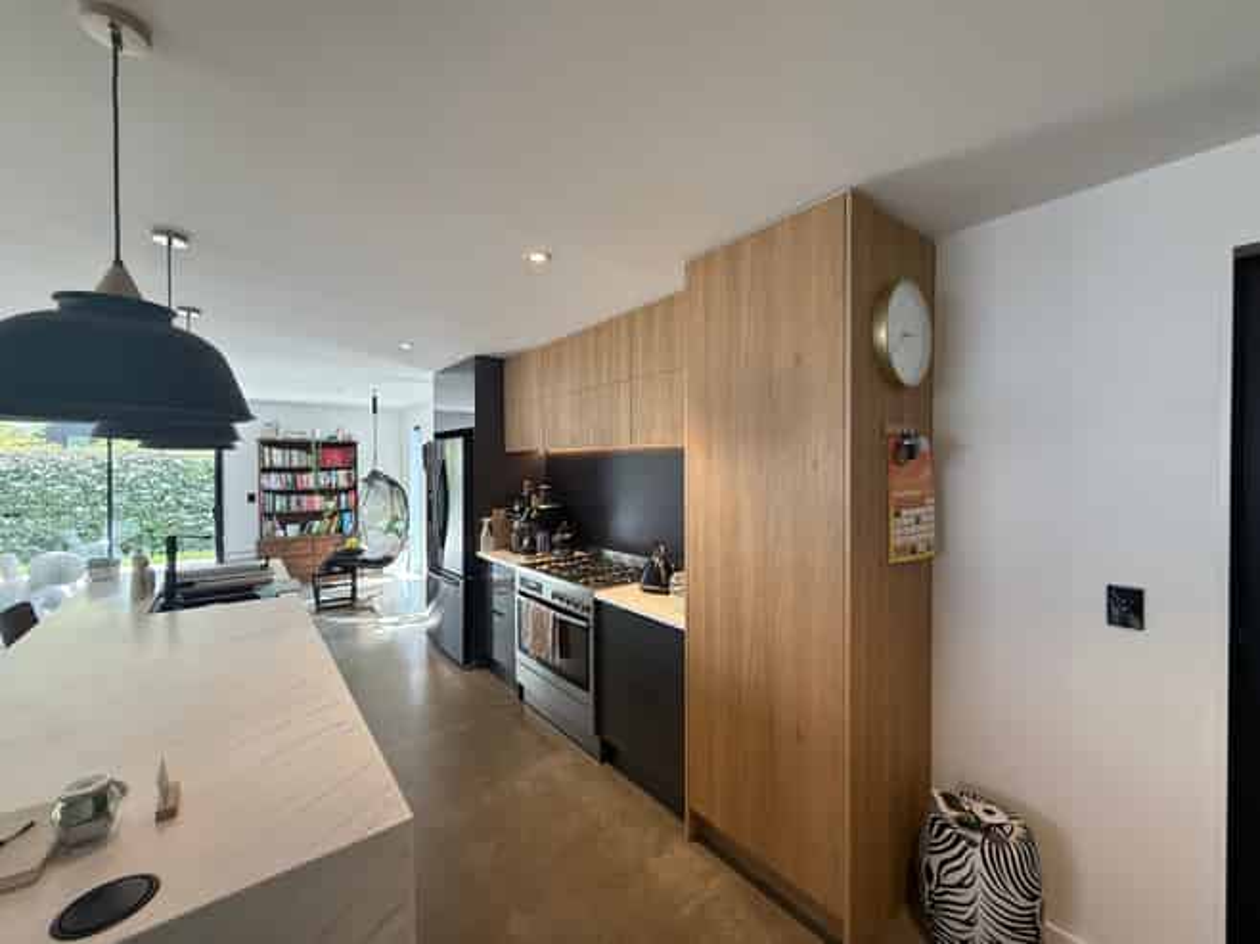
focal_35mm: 14
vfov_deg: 85.6
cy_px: 472
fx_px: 509
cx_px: 630
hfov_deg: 102.1
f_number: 2.2
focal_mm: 2.22
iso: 160
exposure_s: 1/100
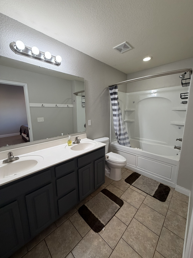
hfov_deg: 85.7
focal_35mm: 14
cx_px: 96
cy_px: 129
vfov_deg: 102.1
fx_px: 104
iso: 250
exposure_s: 1/120
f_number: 2.2
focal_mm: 2.22
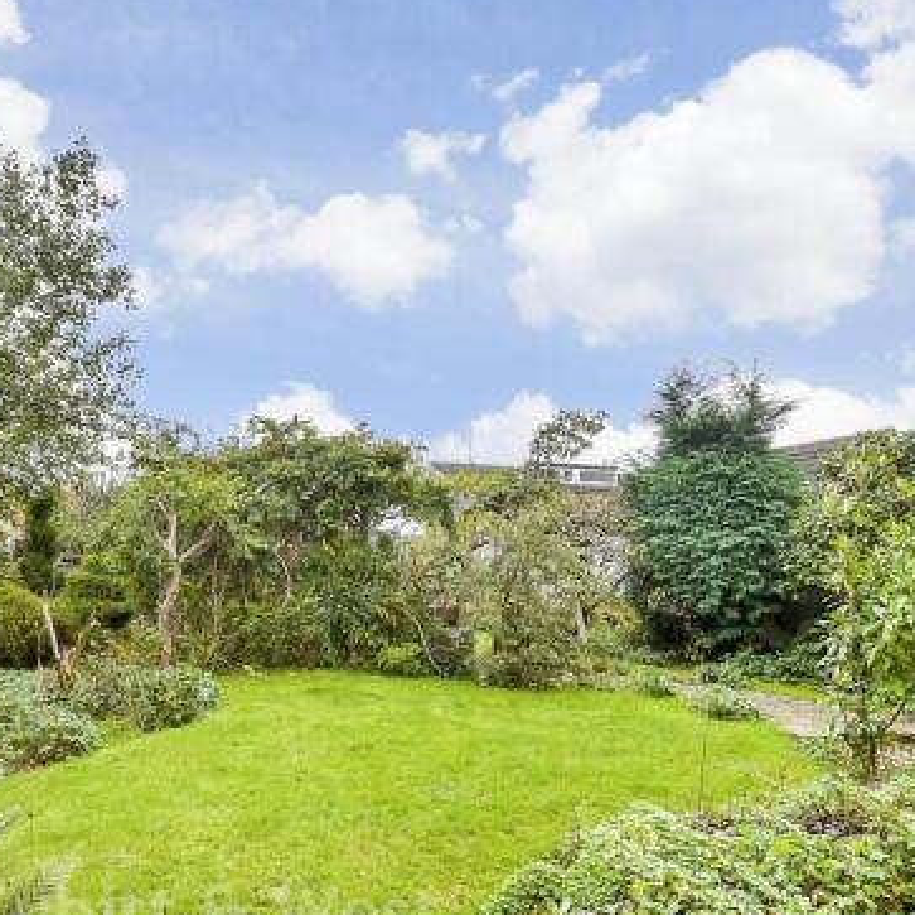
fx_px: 688
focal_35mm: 23
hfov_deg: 67.2
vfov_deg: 66.8
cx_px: 430
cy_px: 536
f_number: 8
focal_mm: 10
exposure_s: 1/60
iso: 160
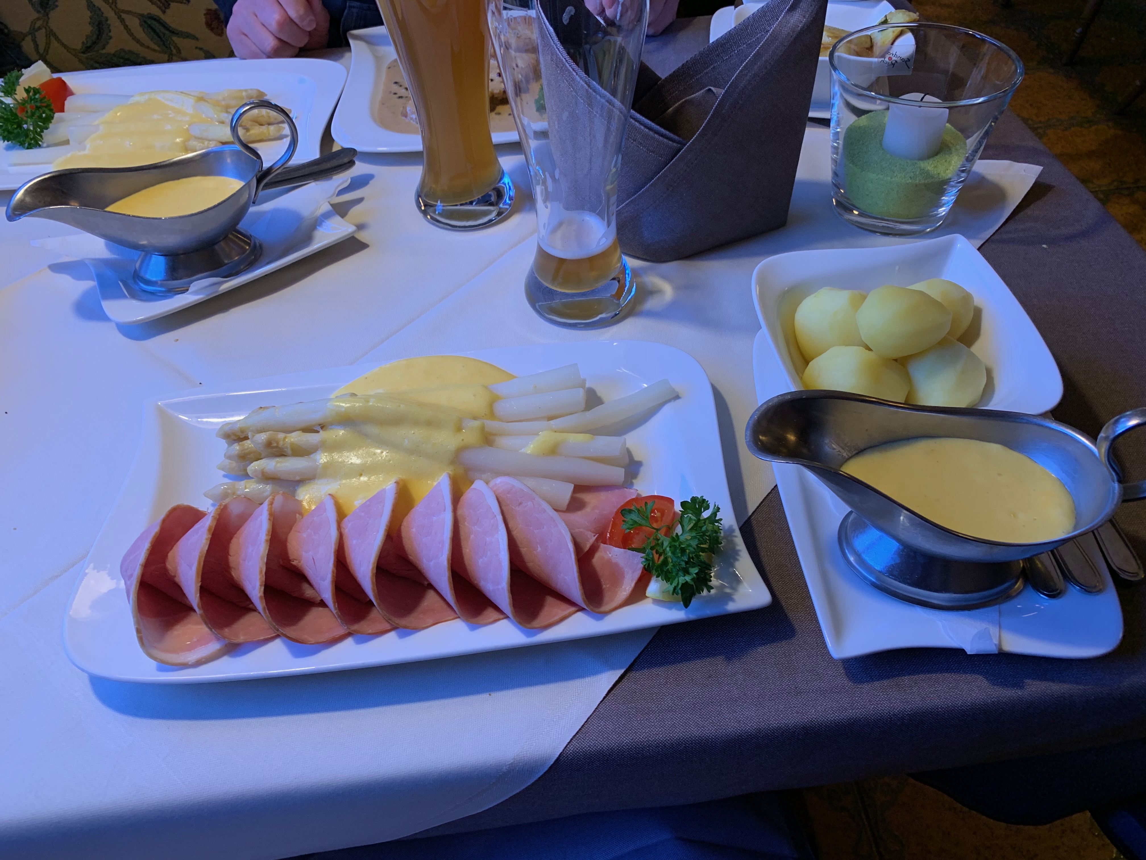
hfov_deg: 67.3
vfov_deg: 53.1
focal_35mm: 26
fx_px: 861
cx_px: 573
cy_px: 430
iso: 100
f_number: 1.8
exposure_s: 1/76
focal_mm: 4.25
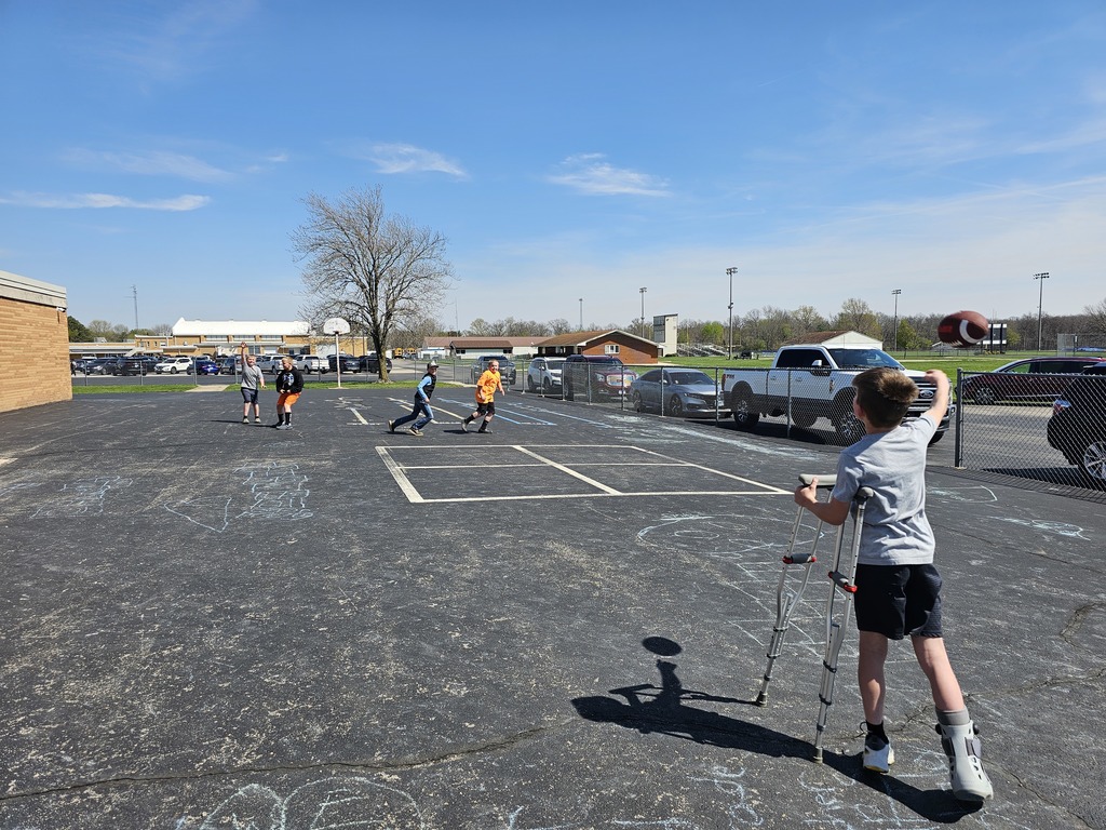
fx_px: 735
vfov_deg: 58.9
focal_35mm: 23
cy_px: 415
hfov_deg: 73.9
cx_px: 553
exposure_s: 1/732
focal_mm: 6.3
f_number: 1.7
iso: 10
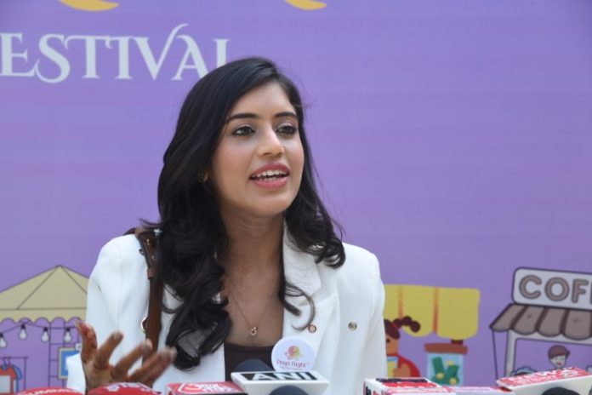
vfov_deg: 12.5
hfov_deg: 18.6
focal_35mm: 110
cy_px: 198
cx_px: 296
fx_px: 1809
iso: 250
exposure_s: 1/125
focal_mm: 110
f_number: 9
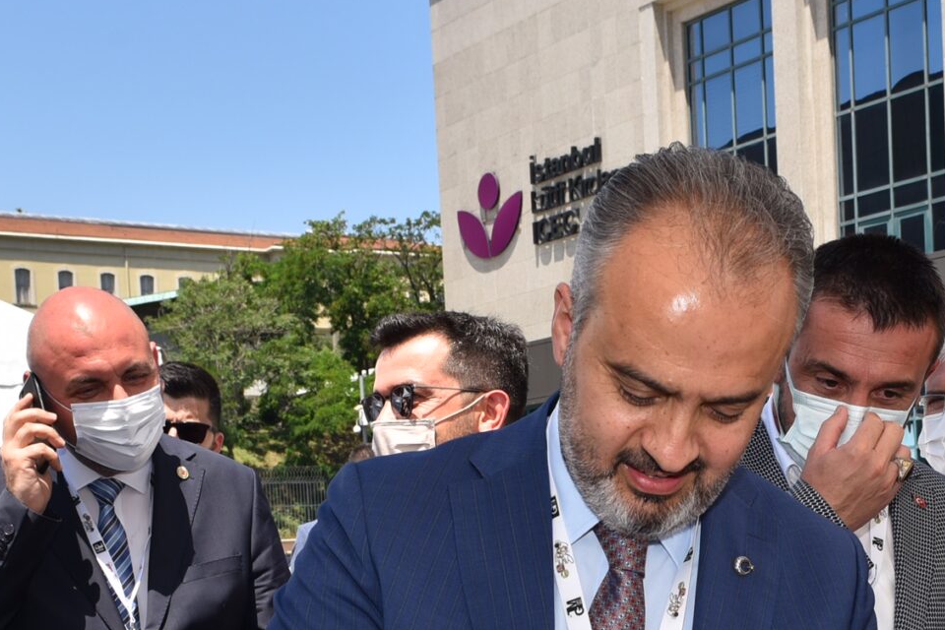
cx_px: 604
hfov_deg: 31.2
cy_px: 671
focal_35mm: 64
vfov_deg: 20.4
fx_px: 1680
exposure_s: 1/250
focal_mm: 24
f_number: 9
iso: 140
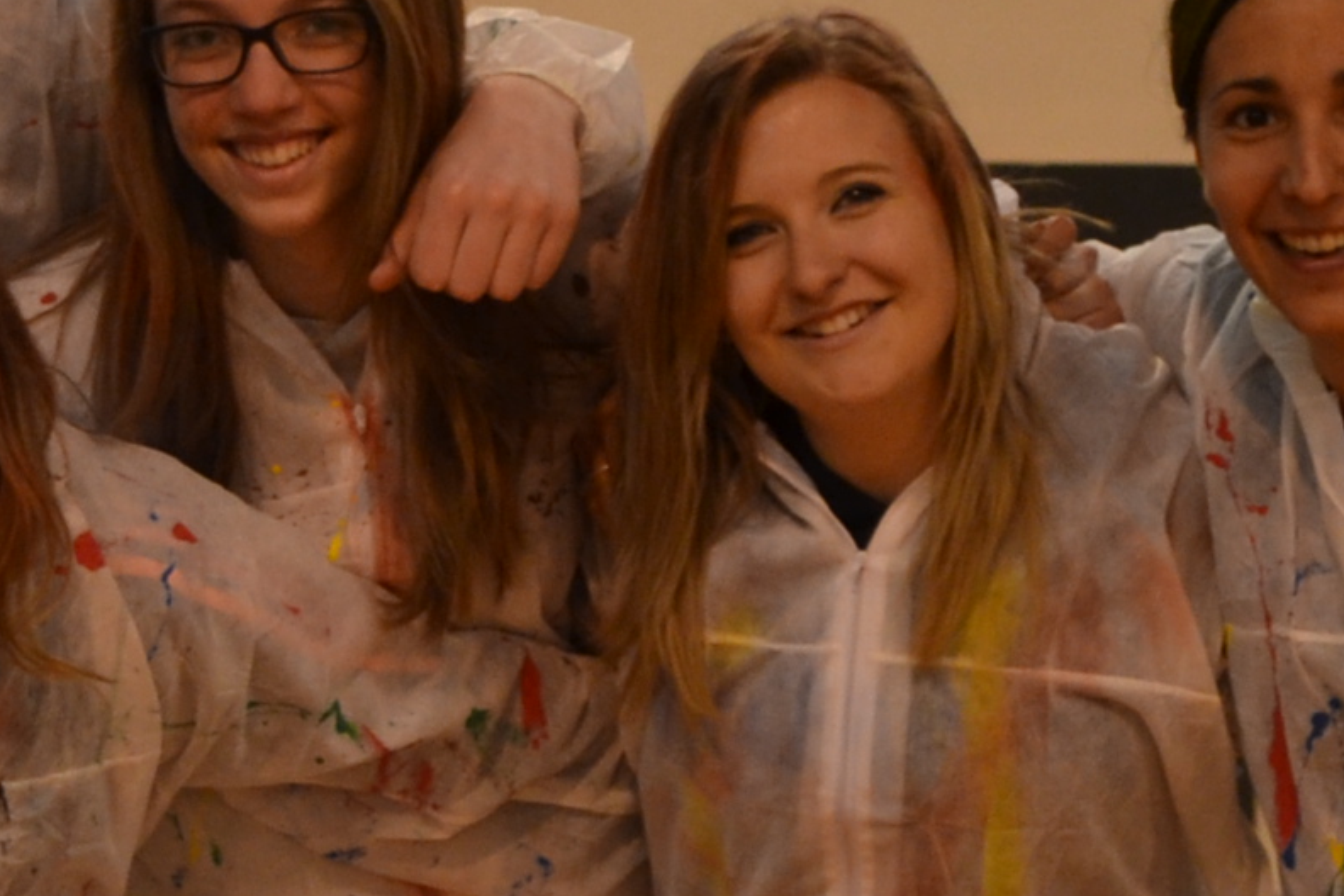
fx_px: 10266
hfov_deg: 7.4
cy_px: 591
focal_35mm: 275
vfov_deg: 5.0
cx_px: -479
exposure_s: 1/50
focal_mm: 42
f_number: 5.3
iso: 400
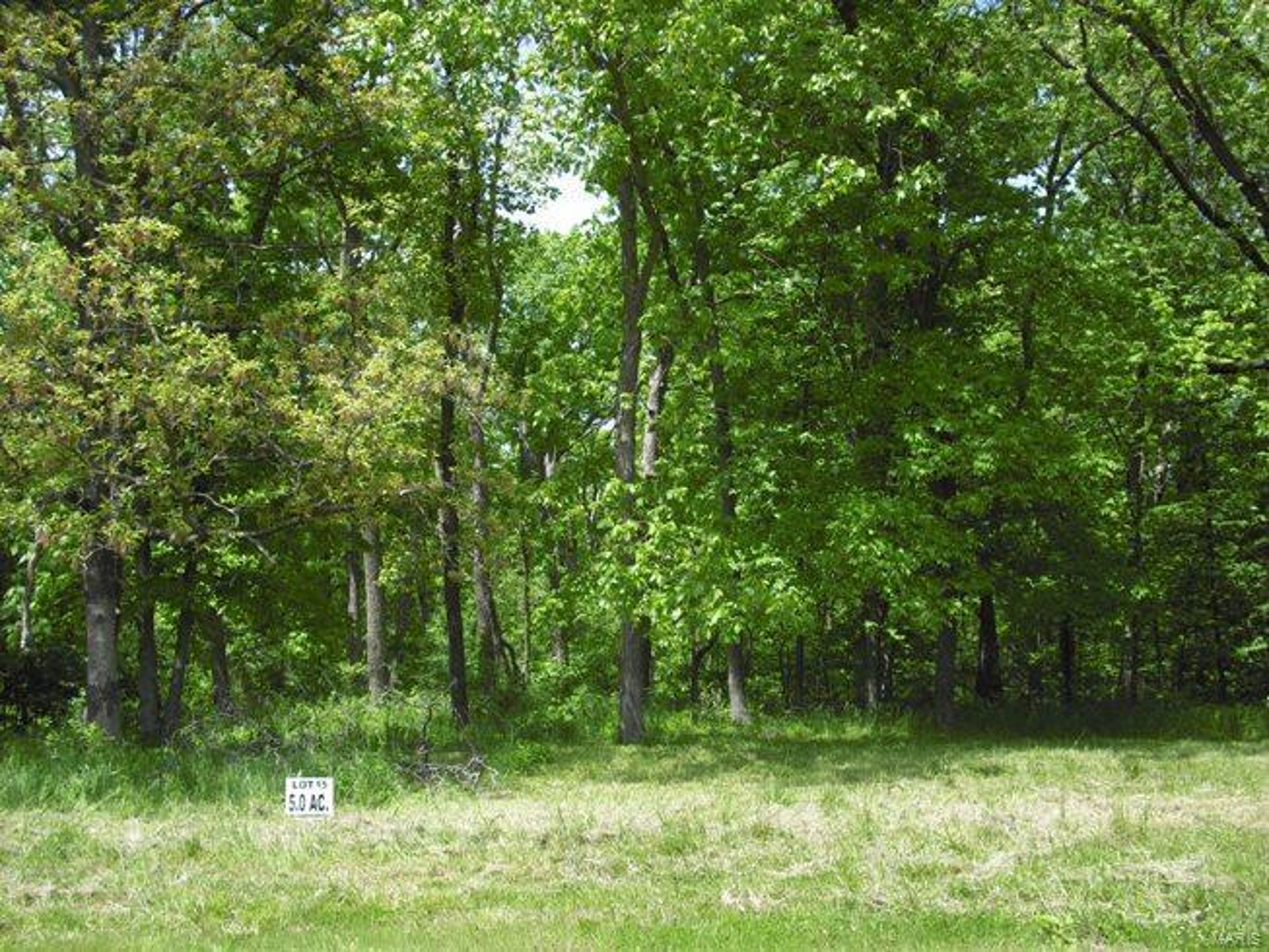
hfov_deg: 49.0
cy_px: 476
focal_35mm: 38
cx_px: 634
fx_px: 1393
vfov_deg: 37.7
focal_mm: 6.2
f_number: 5.6
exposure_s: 1/100
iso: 64
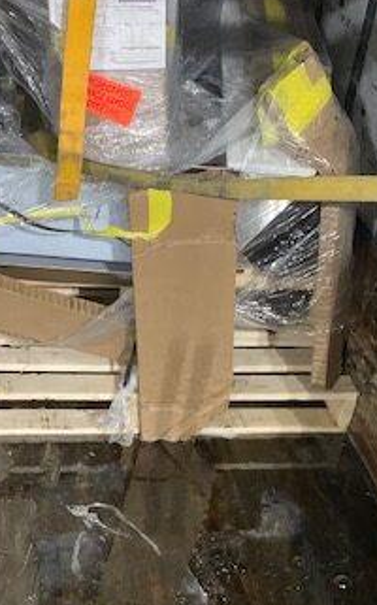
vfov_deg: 35.9
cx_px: 128
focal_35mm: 55
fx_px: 906
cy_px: 471
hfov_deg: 23.4
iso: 640
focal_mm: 4.25
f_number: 1.8
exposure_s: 1/30
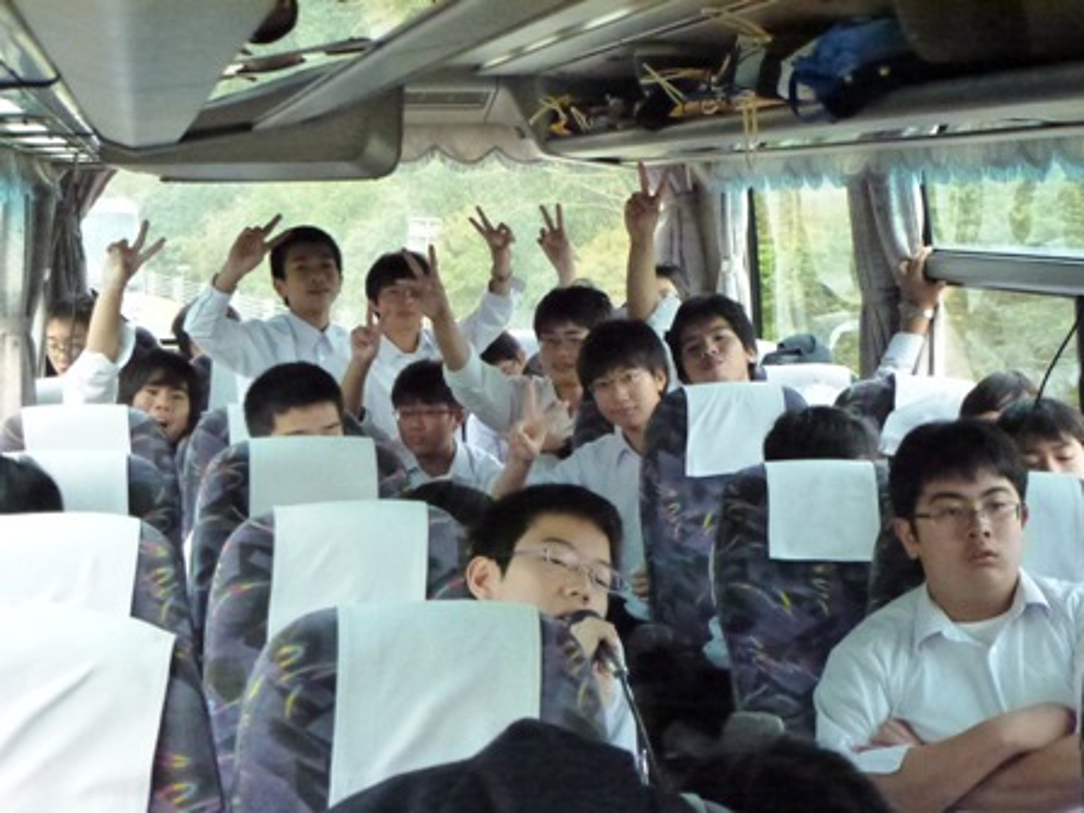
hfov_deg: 25.7
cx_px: 542
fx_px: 2380
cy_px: 406
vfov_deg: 19.4
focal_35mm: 76
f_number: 4.7
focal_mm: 13.6
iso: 2500
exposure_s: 1/400
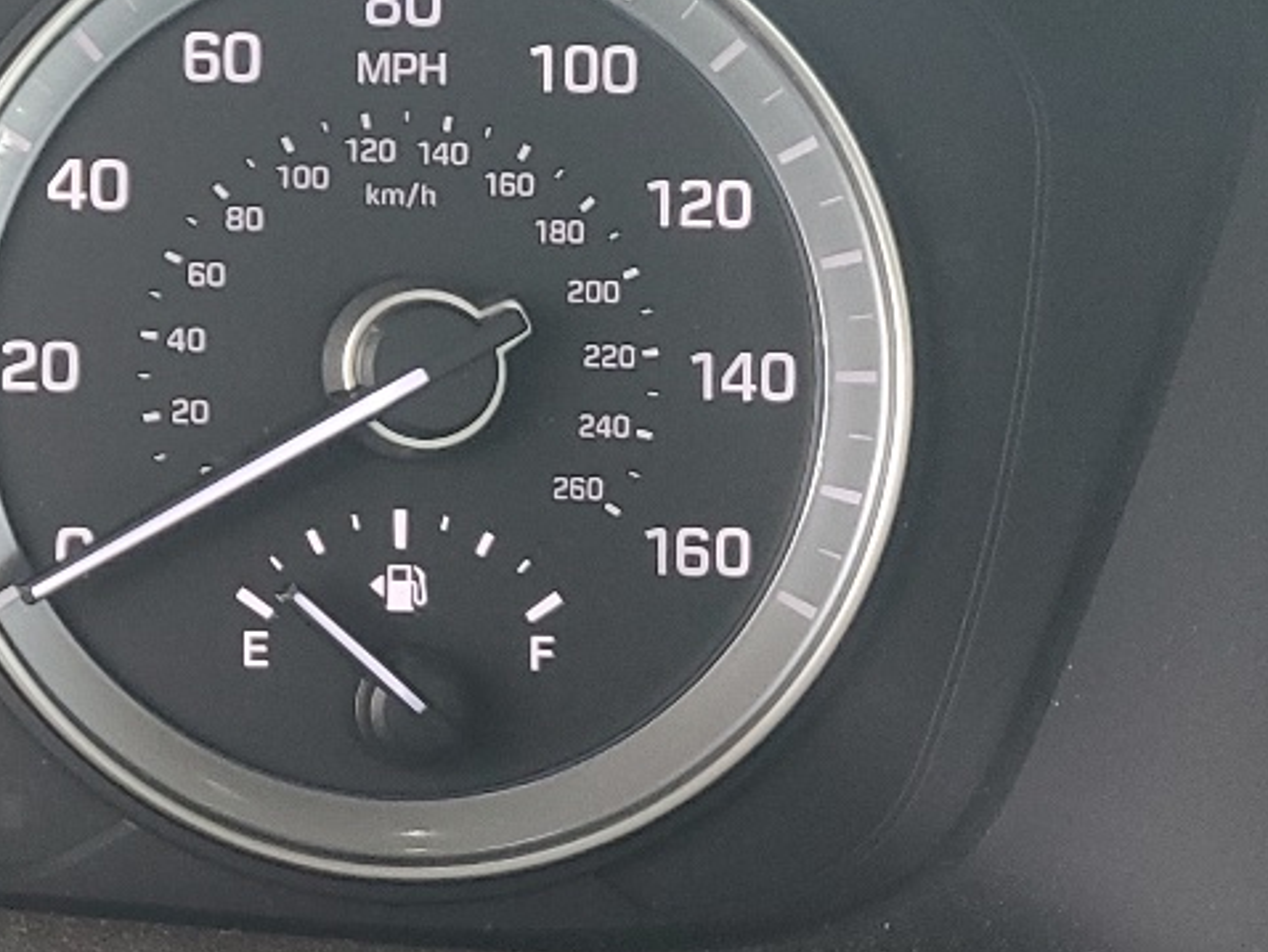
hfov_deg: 20.8
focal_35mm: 87
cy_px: 239
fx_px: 3188
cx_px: -310
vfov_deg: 16.9
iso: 89
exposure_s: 1/120
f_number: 1.5
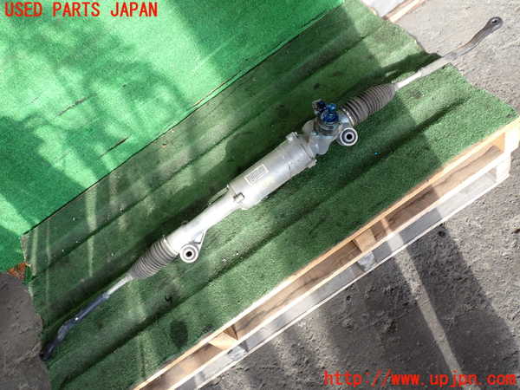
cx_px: 260
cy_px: 195
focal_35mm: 32
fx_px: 481
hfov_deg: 56.8
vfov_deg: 44.2
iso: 125
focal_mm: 5.79
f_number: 2.4
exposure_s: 1/125
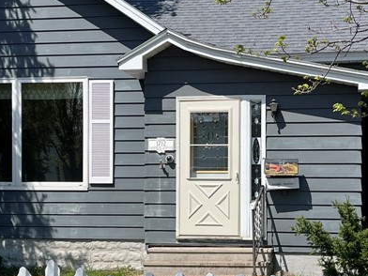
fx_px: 723
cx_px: 215
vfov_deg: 21.6
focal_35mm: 68
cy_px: 177
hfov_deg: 28.5
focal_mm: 5.1
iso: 50
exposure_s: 1/3135
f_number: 1.6
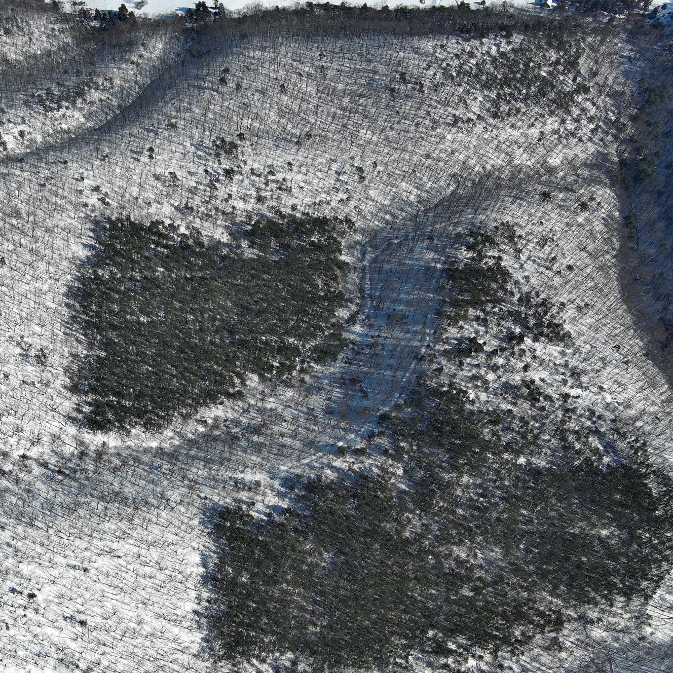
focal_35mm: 38
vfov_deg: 43.9
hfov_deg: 43.3
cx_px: 230
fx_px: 836
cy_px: 337
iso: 101
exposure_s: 1/2128
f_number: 2.8
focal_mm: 10.57
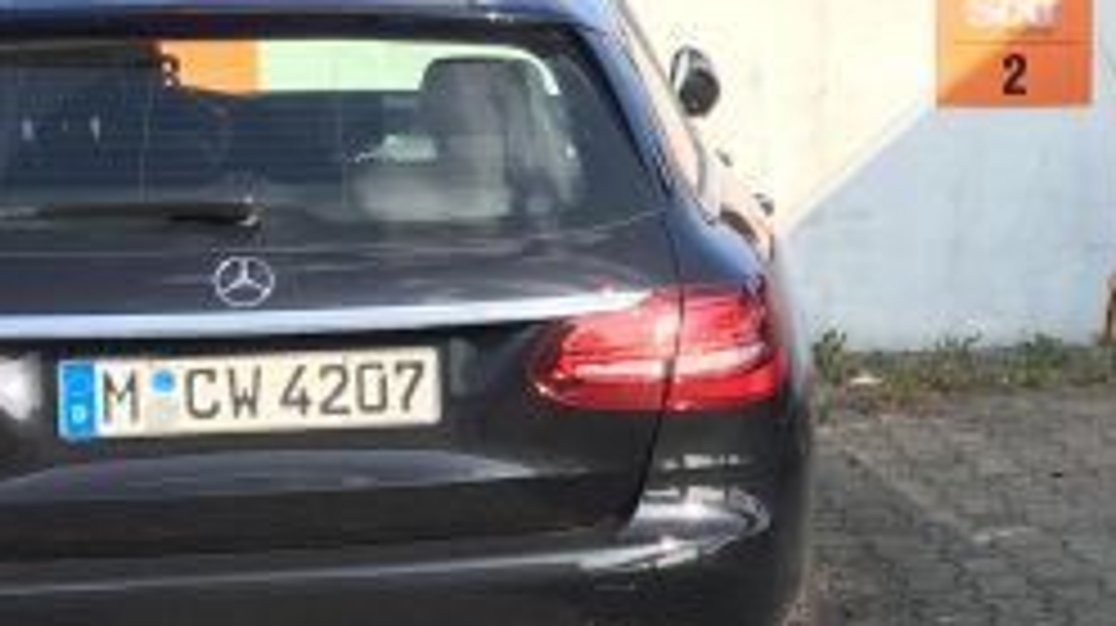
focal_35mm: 102
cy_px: 401
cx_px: 1278
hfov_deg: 19.9
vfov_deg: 11.8
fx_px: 3016
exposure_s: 1/427
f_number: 2.2
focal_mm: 4.15
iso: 25
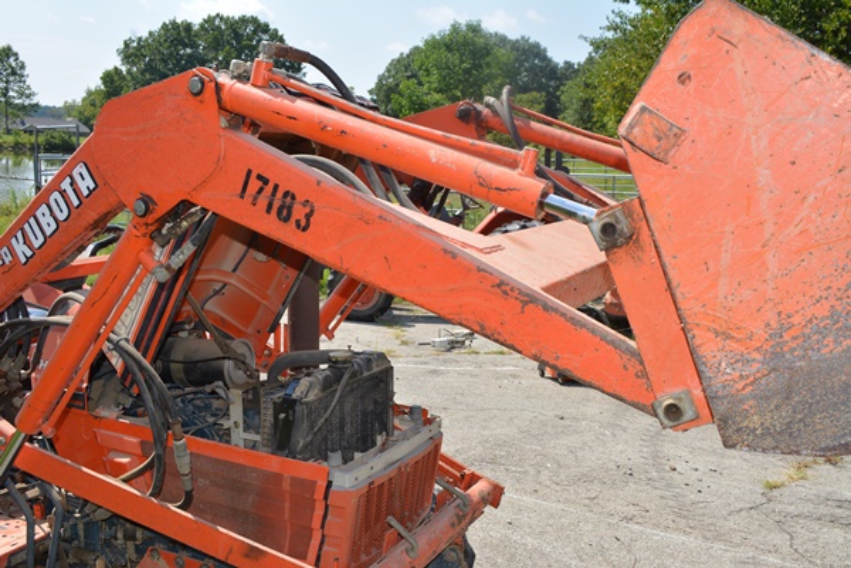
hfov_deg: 53.1
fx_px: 851
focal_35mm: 36
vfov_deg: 36.9
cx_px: 426
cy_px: 284
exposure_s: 1/200
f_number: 8
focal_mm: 24
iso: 100
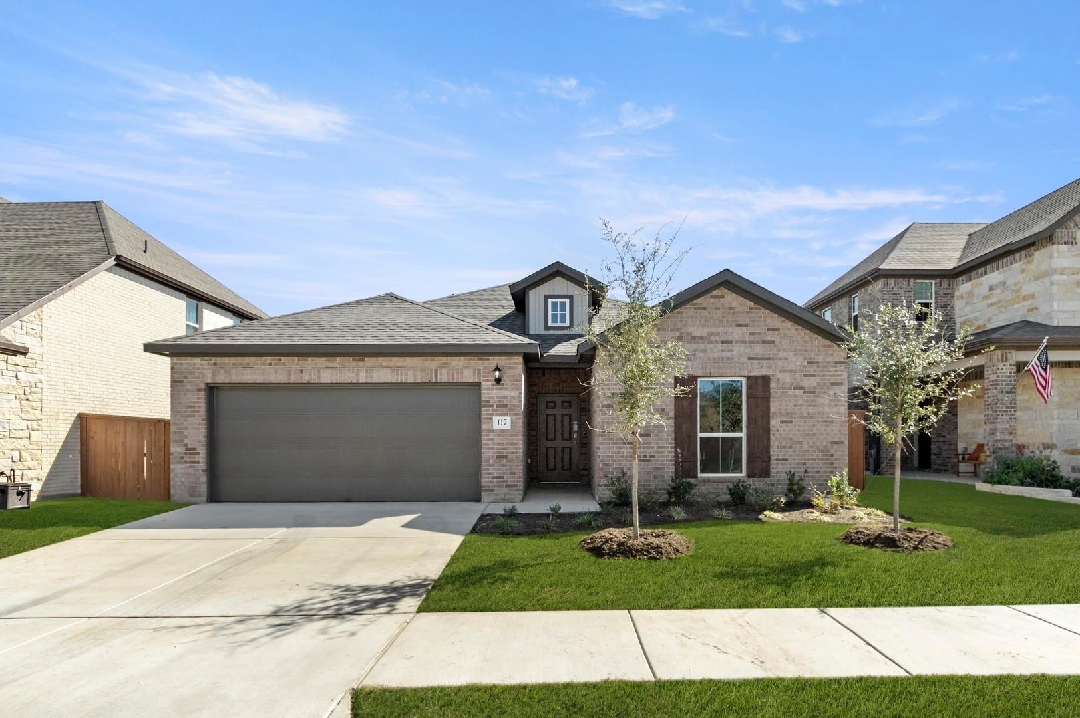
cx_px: 540
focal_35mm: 21
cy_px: 359
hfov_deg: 81.2
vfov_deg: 59.4
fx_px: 630
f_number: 8
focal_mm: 14
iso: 400
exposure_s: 1/2500
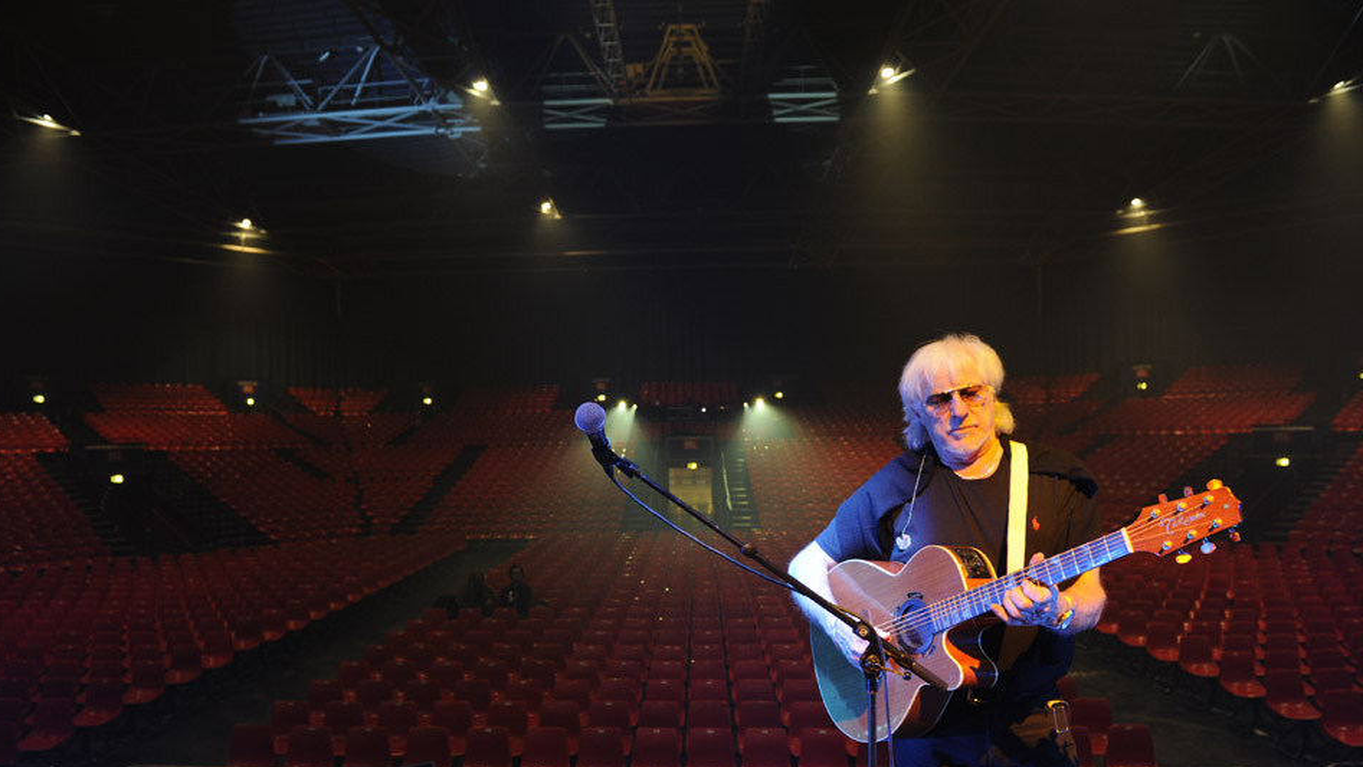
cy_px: 458
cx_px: 664
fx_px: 940
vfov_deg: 44.2
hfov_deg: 71.9
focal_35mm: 26
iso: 1000
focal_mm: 24
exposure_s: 1/40
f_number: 4
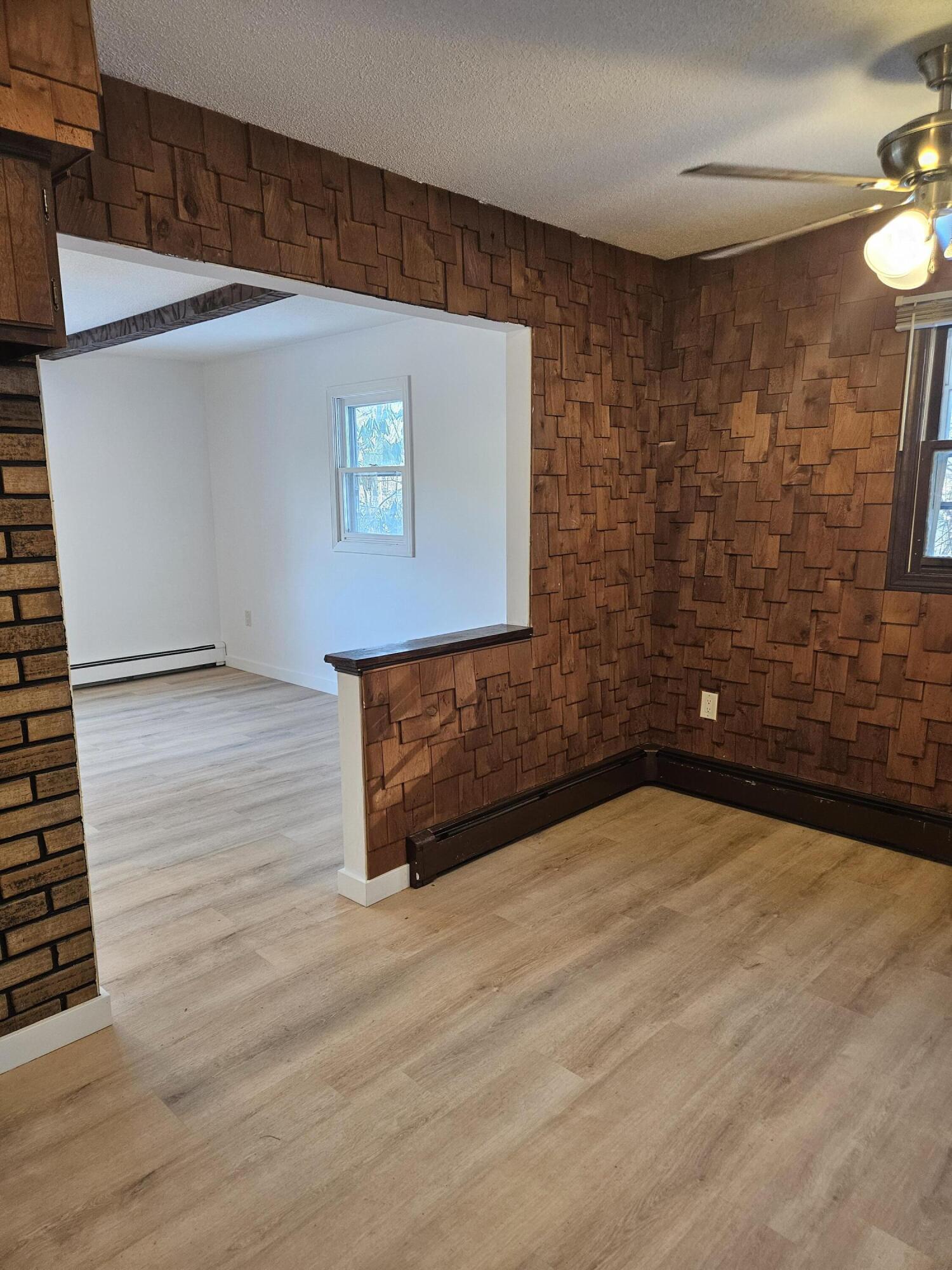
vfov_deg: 73.9
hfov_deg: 58.9
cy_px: 635
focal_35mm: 23
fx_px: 843
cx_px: 476
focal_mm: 5.4
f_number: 1.8
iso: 250
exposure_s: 1/120
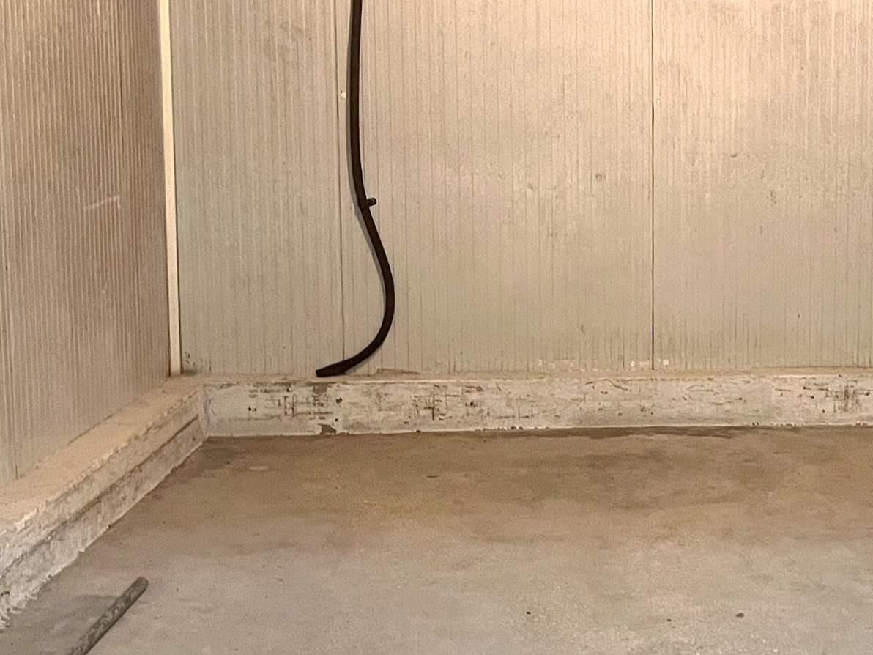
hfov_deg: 27.6
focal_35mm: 67
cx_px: 832
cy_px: 303
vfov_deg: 21.9
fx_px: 1690
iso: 320
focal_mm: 5.7
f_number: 1.5
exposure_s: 1/60
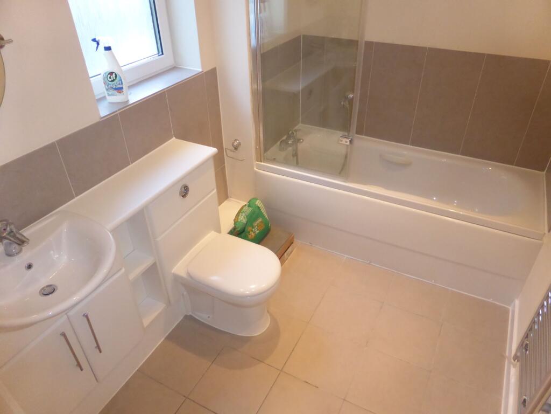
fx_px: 398
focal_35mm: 25
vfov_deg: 54.9
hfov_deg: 69.4
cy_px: 207
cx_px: 276
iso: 640
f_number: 3.3
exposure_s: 1/60
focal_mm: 4.3
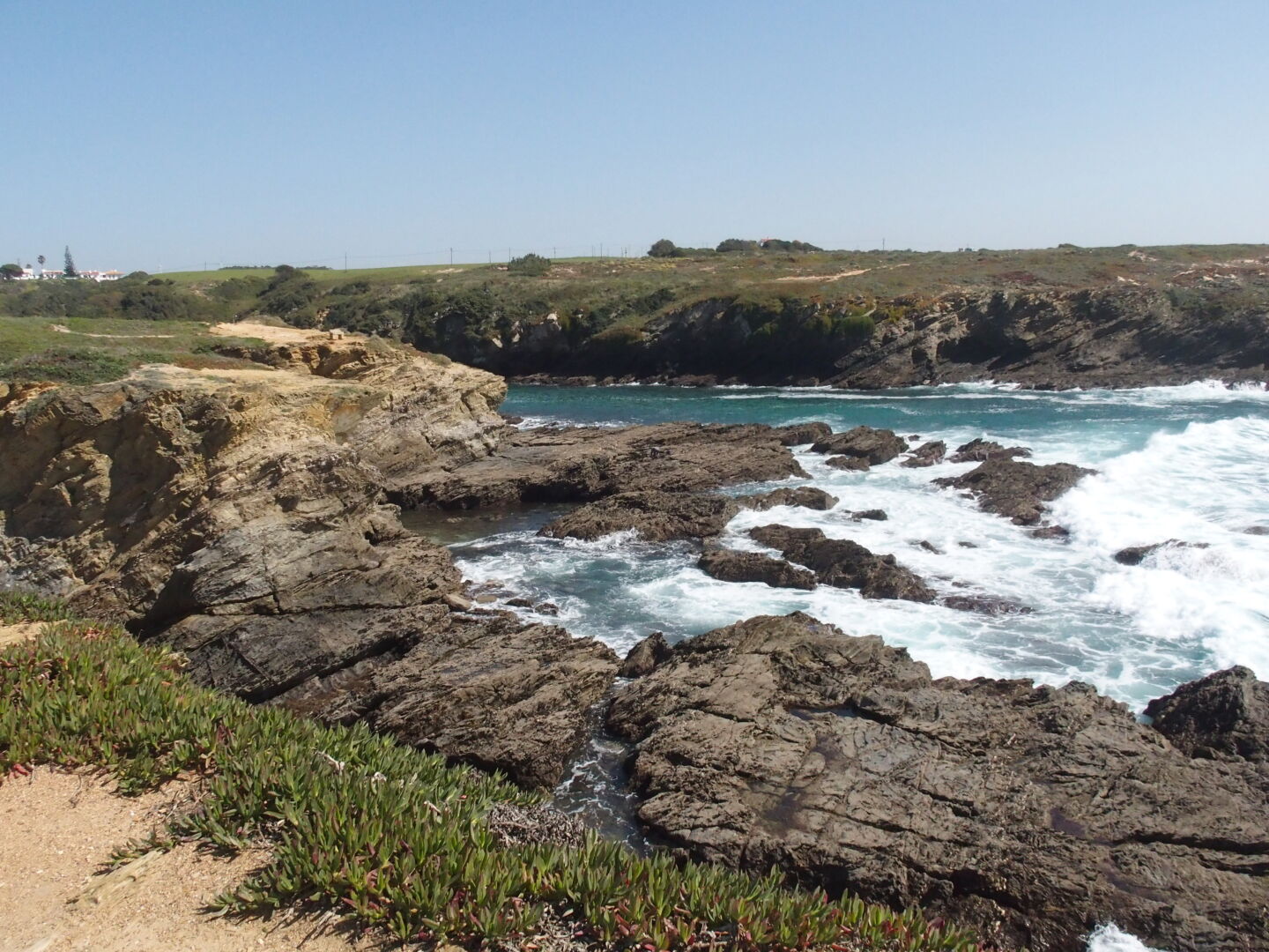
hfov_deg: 63.4
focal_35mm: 28
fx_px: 1026
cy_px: 476
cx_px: 634
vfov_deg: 49.7
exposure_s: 1/500
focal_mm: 6
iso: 800
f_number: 5
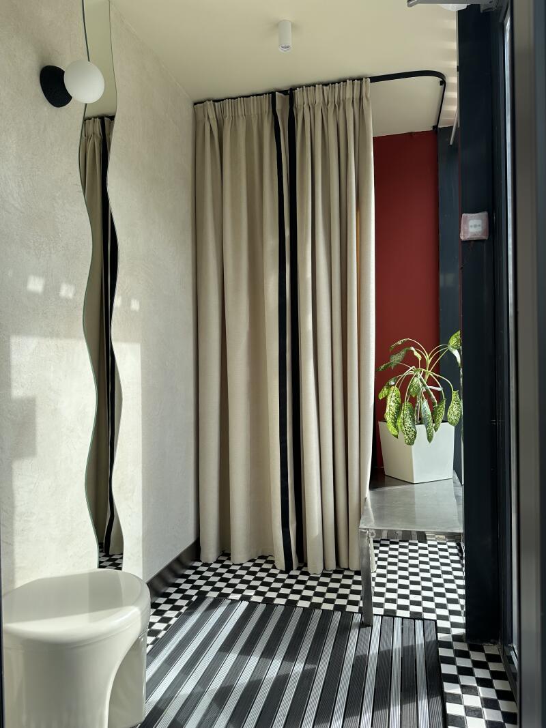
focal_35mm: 24
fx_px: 505
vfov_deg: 71.6
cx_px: 273
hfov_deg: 56.8
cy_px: 364
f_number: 1.78
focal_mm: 6.86
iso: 80
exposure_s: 1/903
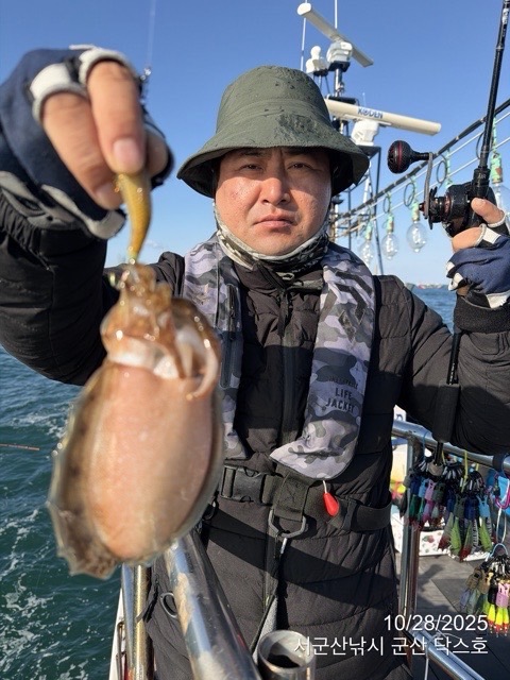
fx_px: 471
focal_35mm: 24
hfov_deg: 56.8
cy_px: 340
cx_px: 255
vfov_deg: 71.6
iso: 80
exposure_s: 1/3145
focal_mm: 6.76
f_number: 1.78
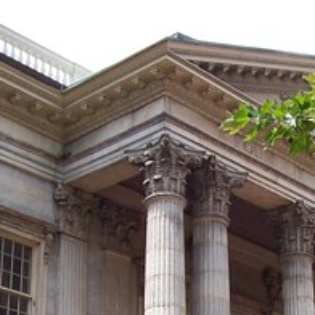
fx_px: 1009
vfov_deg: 17.2
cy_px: 338
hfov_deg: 17.6
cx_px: 254
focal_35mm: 98
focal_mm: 5.6
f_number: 5.6
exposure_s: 1/350
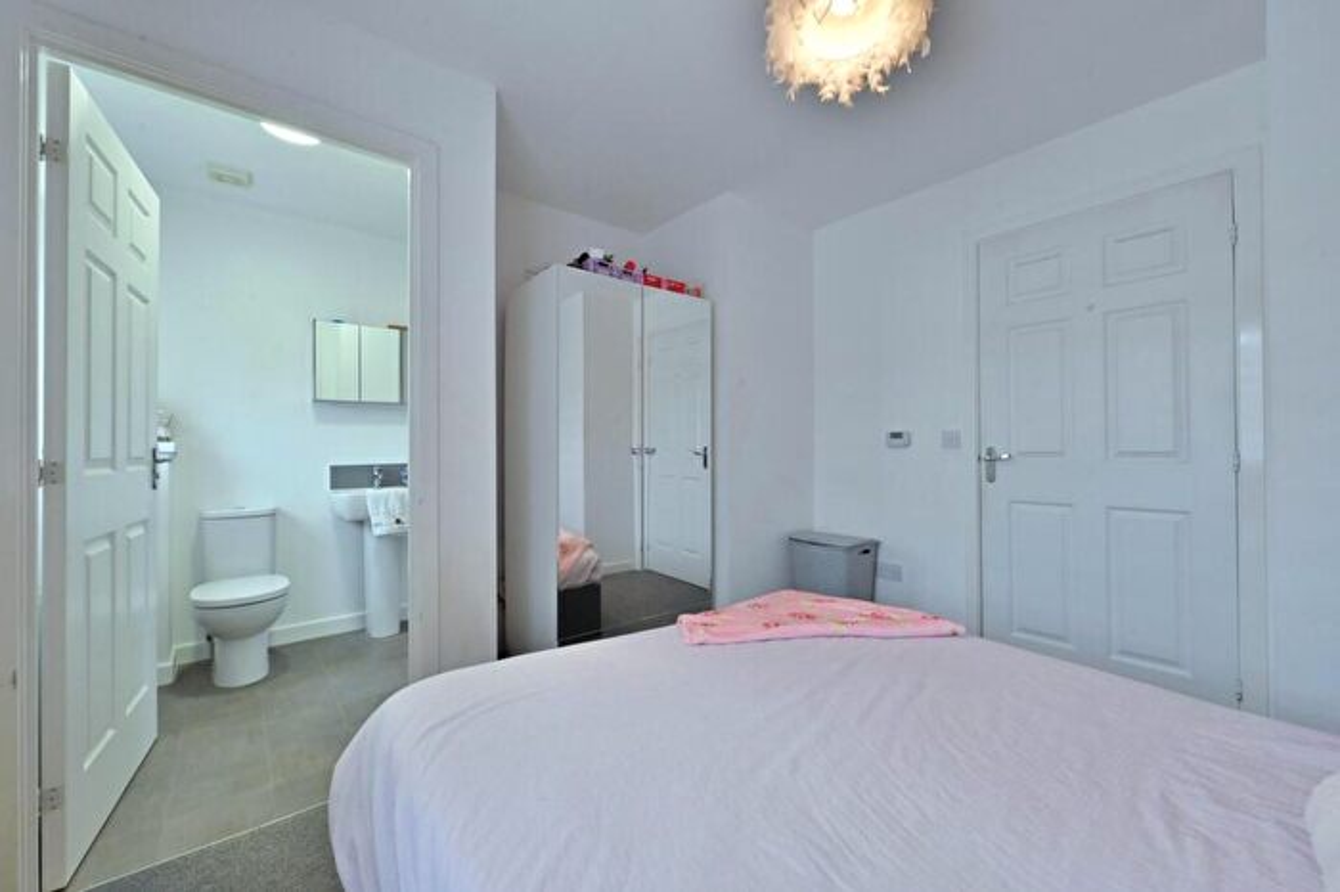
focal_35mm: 14
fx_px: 521
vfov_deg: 81.2
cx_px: 670
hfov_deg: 104.3
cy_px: 446
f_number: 13
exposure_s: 1/100
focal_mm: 14
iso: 2500
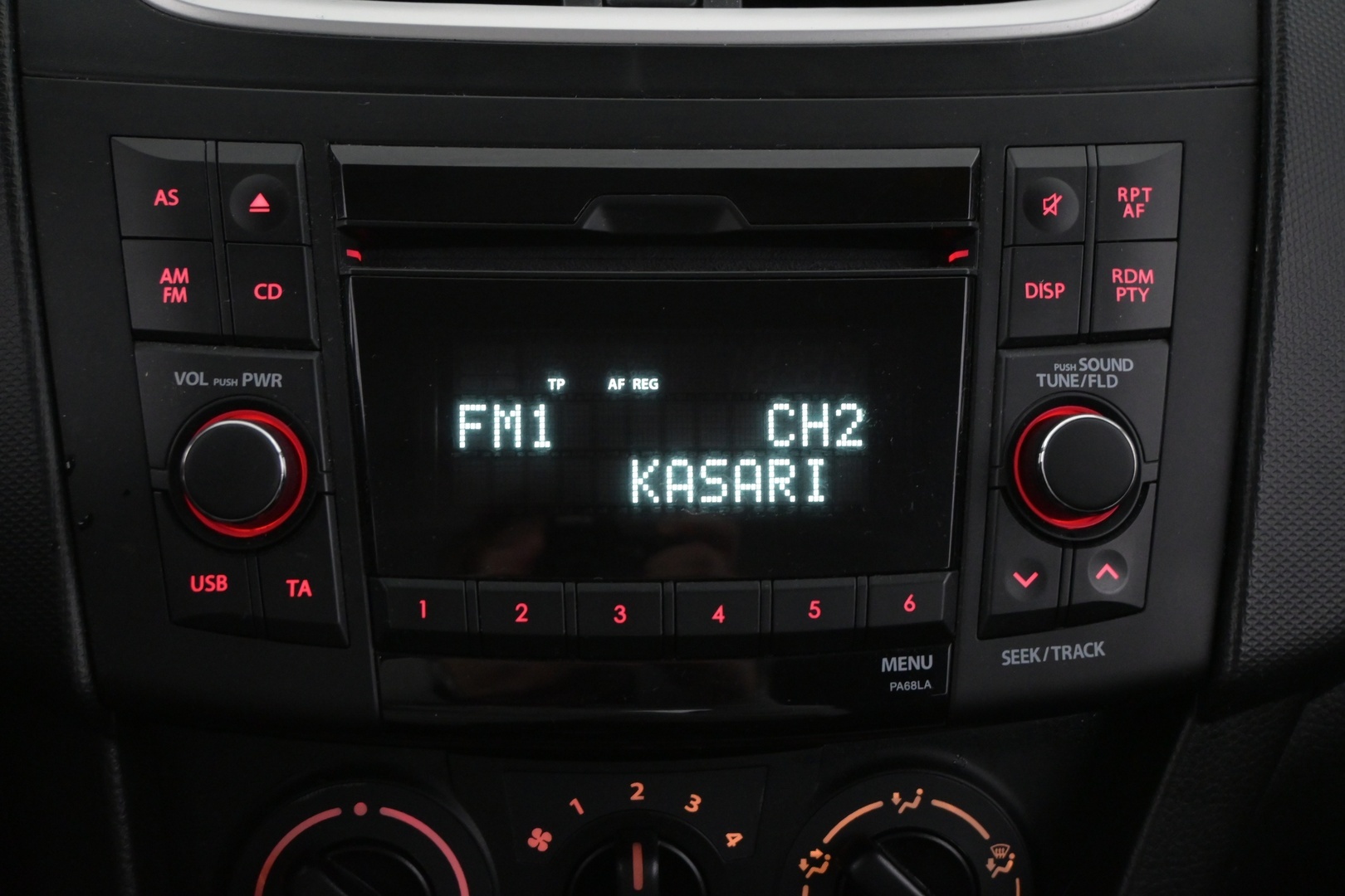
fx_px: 1765
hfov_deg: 41.7
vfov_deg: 28.5
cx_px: 672
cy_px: 448
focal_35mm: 47
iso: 2800
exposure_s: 1/50
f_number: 5
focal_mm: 31.5
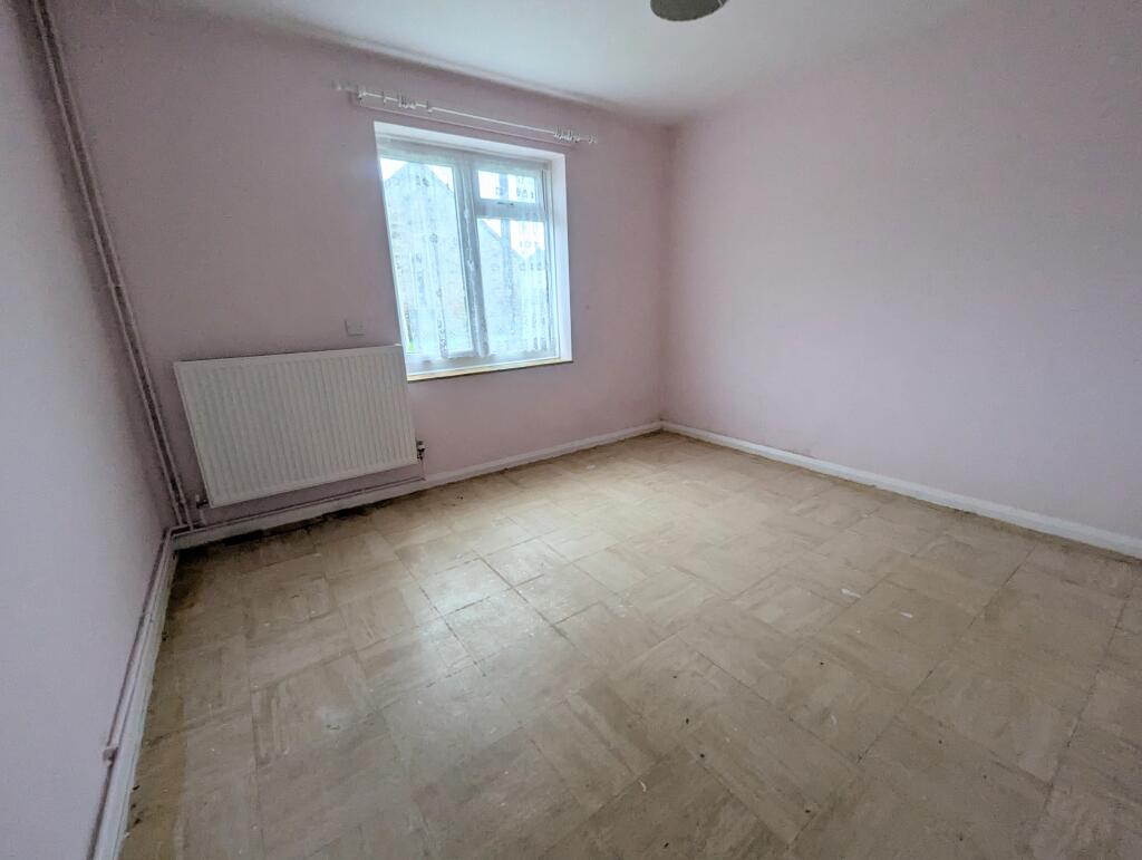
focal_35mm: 13
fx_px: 429
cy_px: 430
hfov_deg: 106.1
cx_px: 571
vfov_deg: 90.1
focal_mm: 1.95
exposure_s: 1/23.8
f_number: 2.2
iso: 214
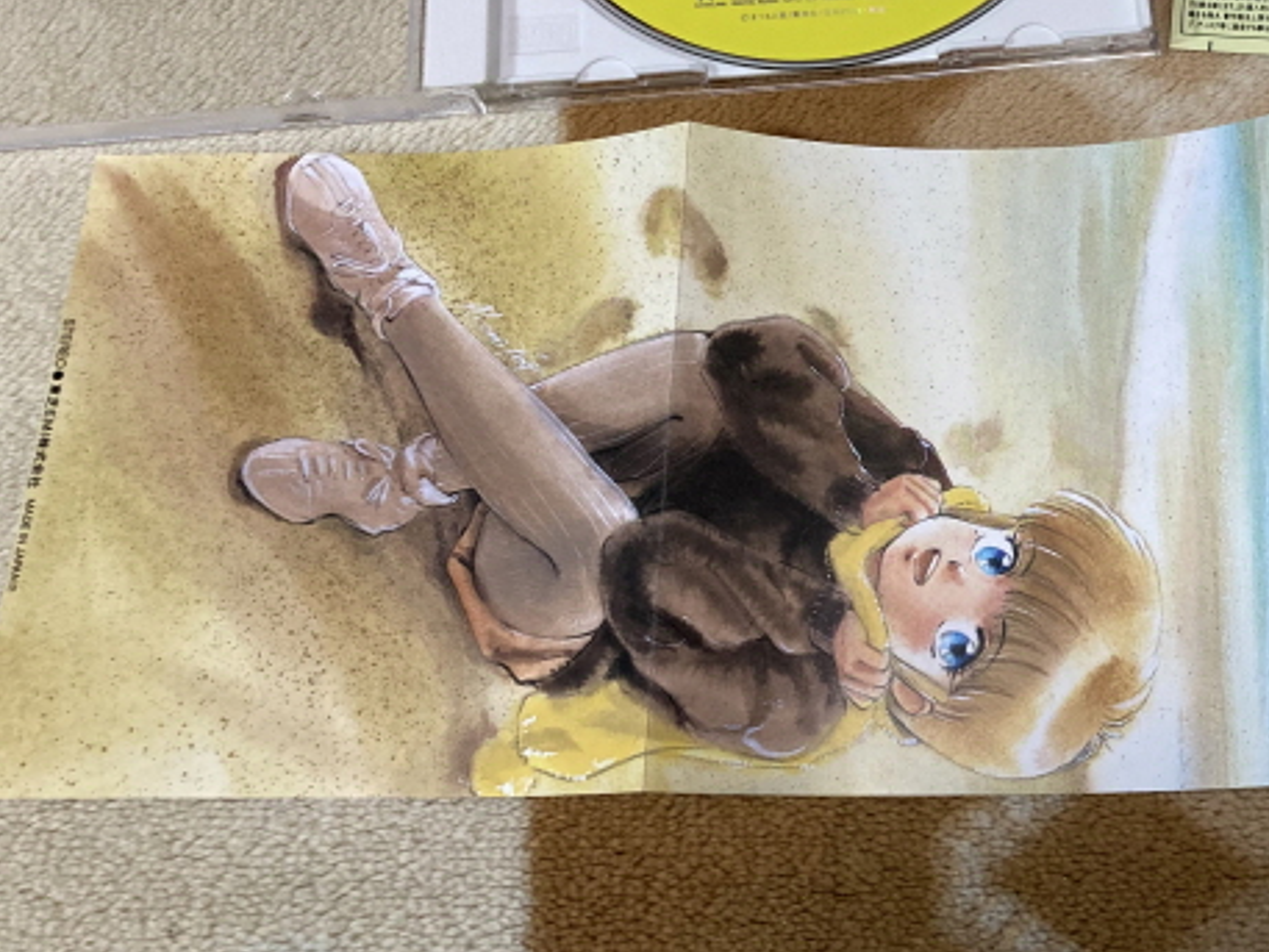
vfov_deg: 29.3
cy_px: 264
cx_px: 1019
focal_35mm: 49
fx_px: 1797
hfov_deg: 37.5
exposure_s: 1/60
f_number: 1.8
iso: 160
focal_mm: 3.99
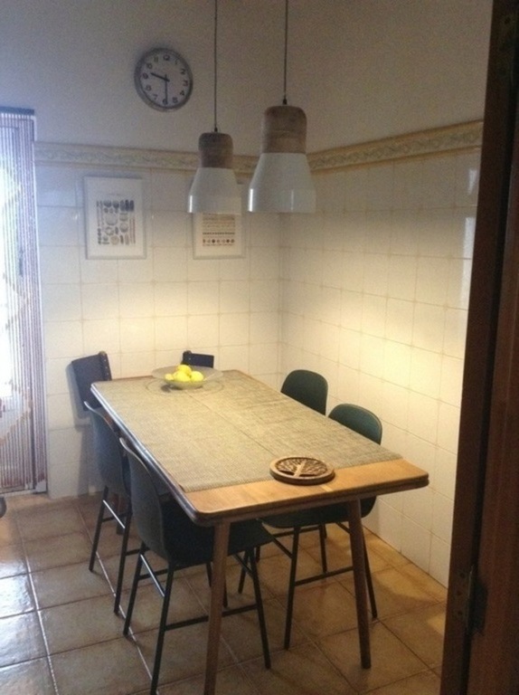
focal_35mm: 33
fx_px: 661
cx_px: 260
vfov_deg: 55.4
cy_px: 348
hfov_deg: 42.9
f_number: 2.4
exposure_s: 1/24
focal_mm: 3.3
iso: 200
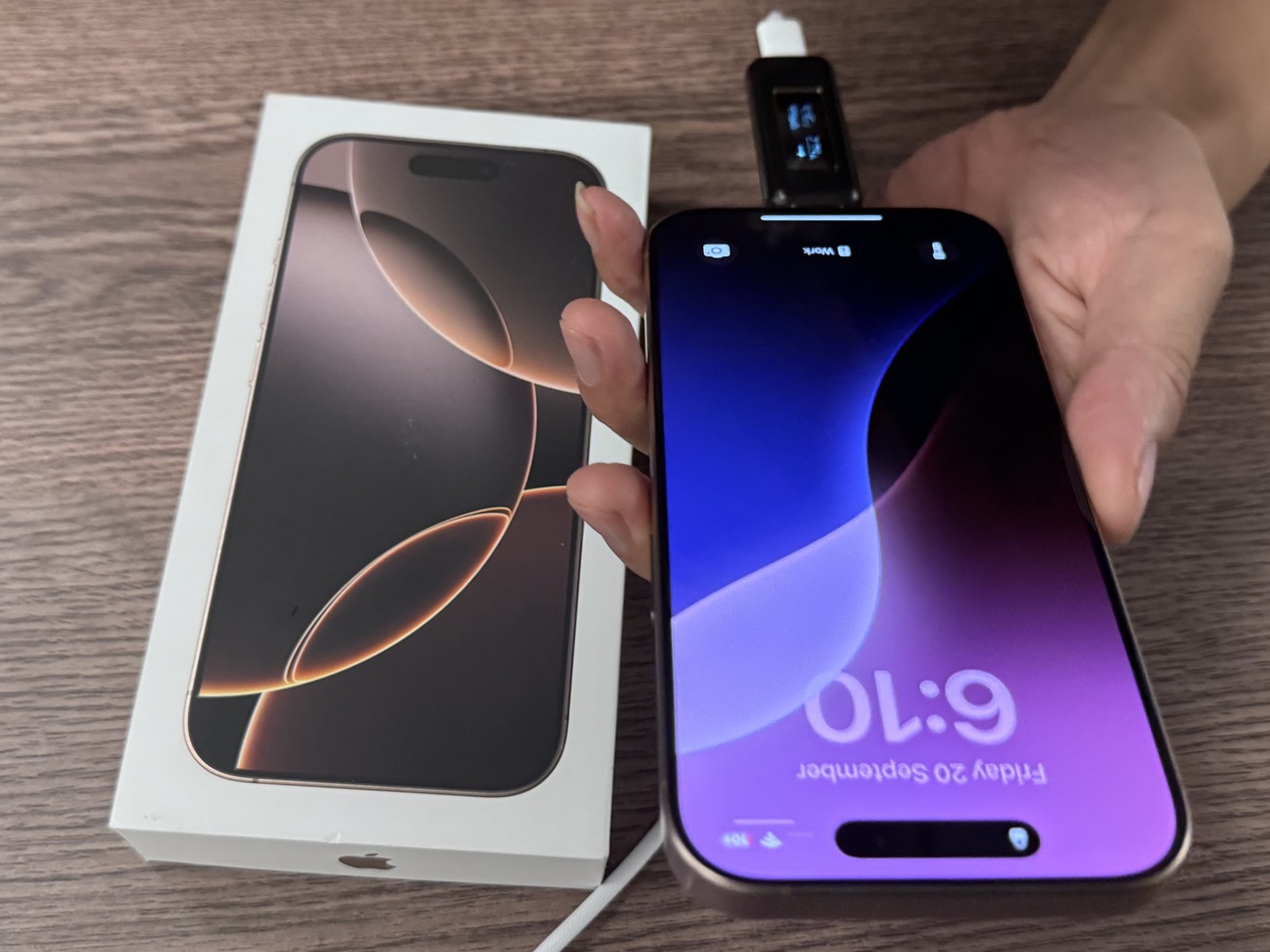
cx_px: 624
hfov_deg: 49.0
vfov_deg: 37.7
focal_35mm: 38
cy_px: 415
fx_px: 1394
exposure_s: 1/60
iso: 500
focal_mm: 6.76
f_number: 1.78
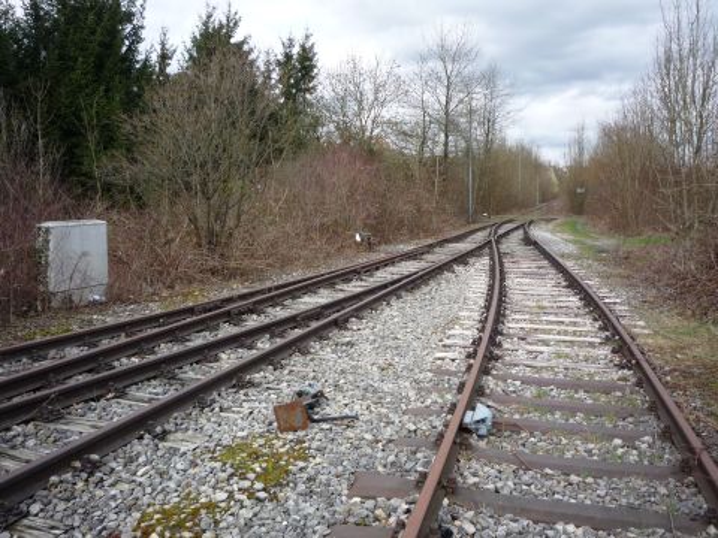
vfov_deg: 44.2
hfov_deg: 56.8
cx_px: 359
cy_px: 269
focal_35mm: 32
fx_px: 664
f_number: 4
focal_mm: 5.2
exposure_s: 1/320
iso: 100
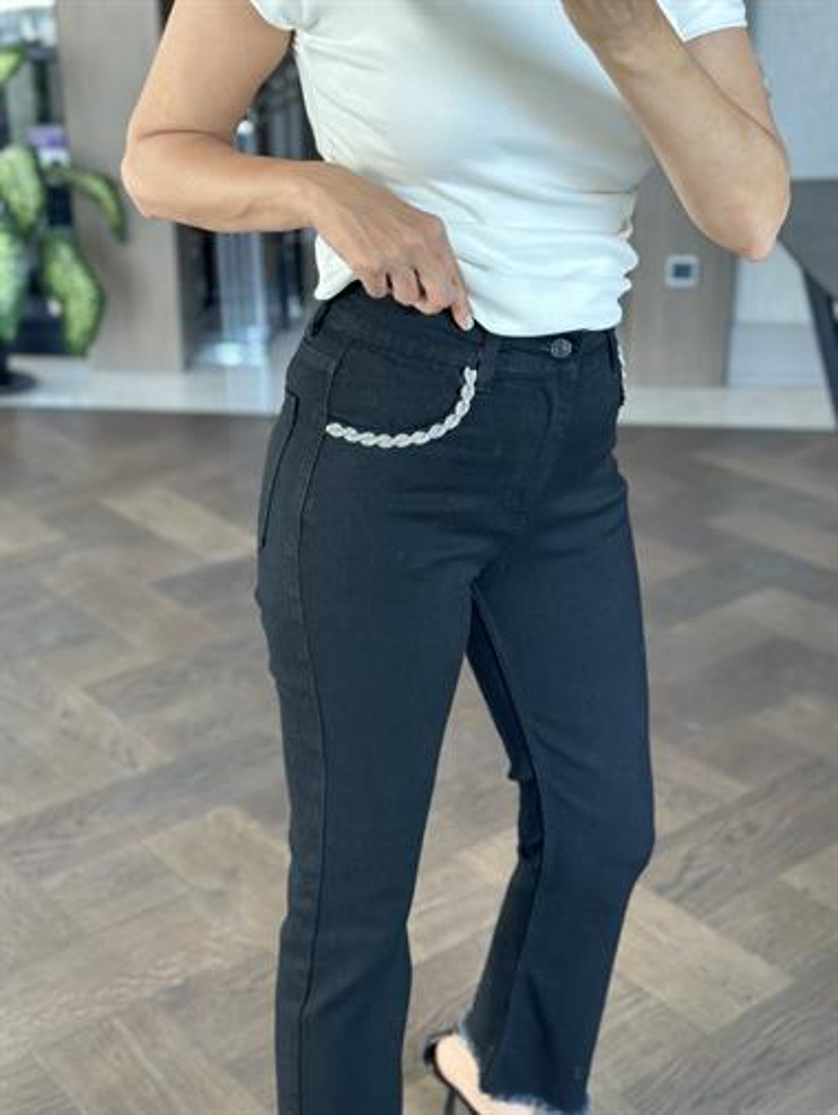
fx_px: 1548
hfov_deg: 30.3
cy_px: 558
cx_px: 419
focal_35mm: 48
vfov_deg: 39.6
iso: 160
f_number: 1.78
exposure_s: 1/60
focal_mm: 6.86
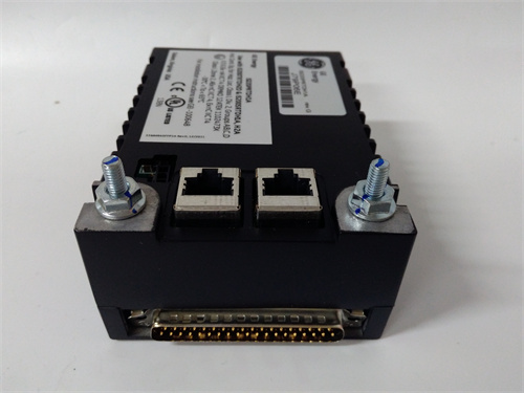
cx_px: 262
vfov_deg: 51.4
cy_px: 196
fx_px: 409
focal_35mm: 27
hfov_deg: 65.3
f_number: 2
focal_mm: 3.79
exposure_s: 1/33
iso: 432
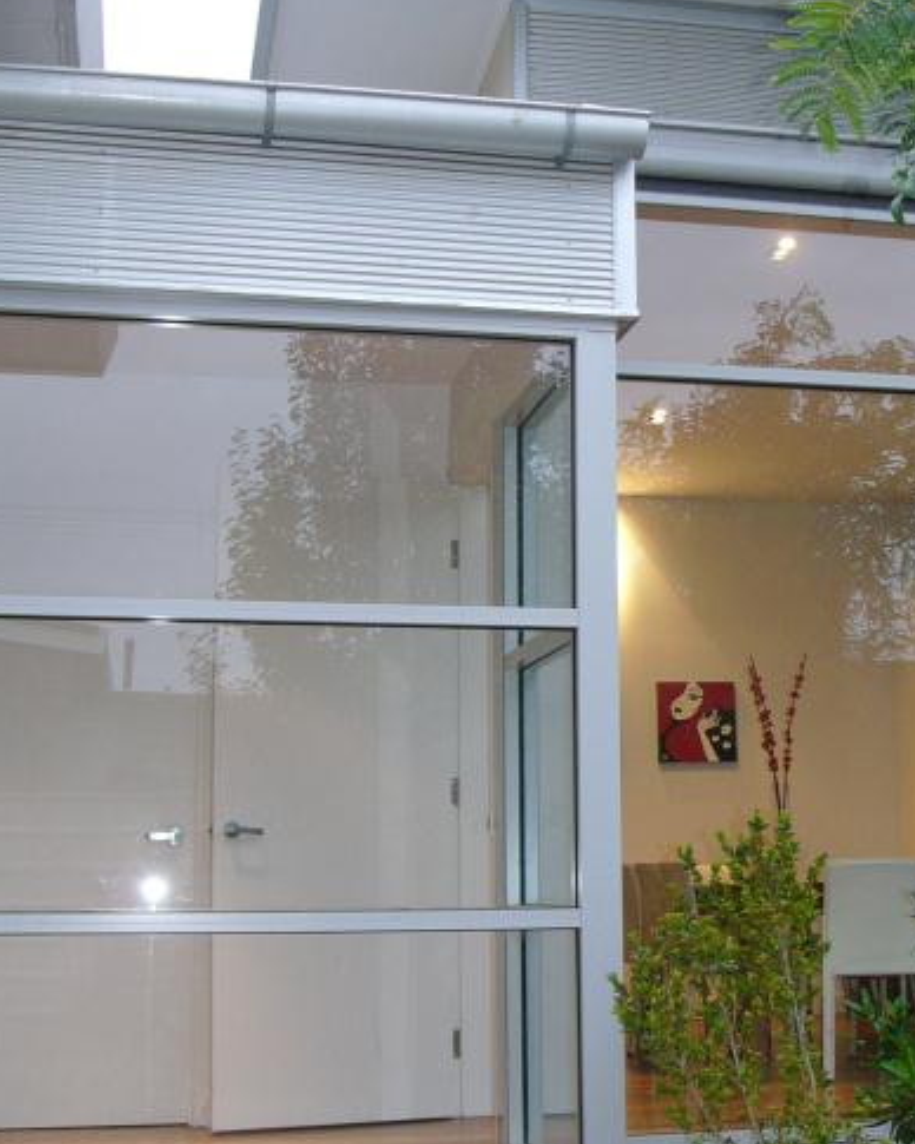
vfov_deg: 32.4
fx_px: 1963
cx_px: 693
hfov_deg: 25.9
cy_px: 502
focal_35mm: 58
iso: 100
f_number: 2.8
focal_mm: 6
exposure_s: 1/13
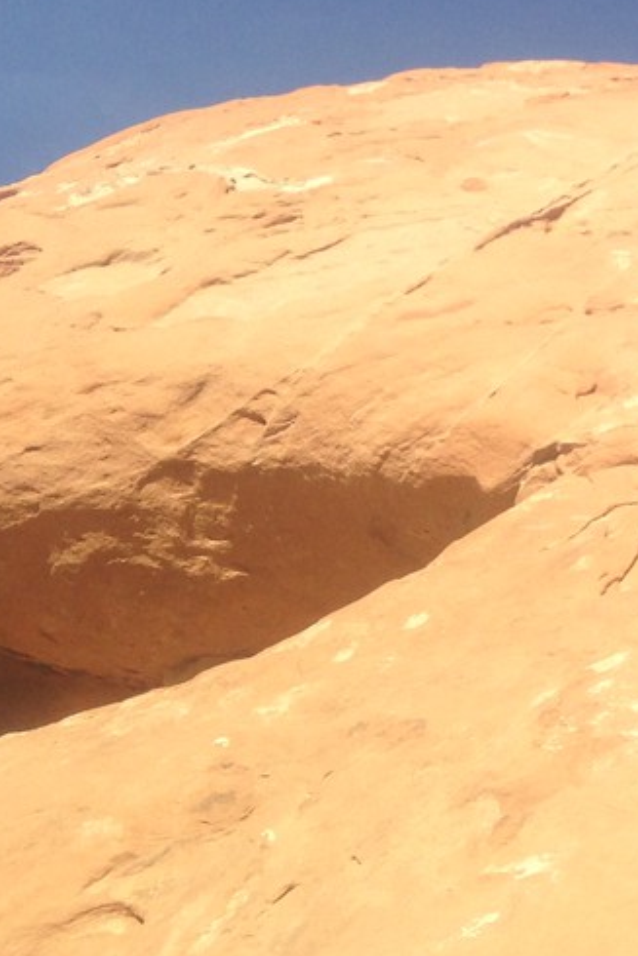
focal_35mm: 93
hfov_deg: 13.4
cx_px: 1116
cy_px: 150
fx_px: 2470
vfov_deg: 21.5
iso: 50
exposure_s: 1/1466
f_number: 2.4
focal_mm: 4.12
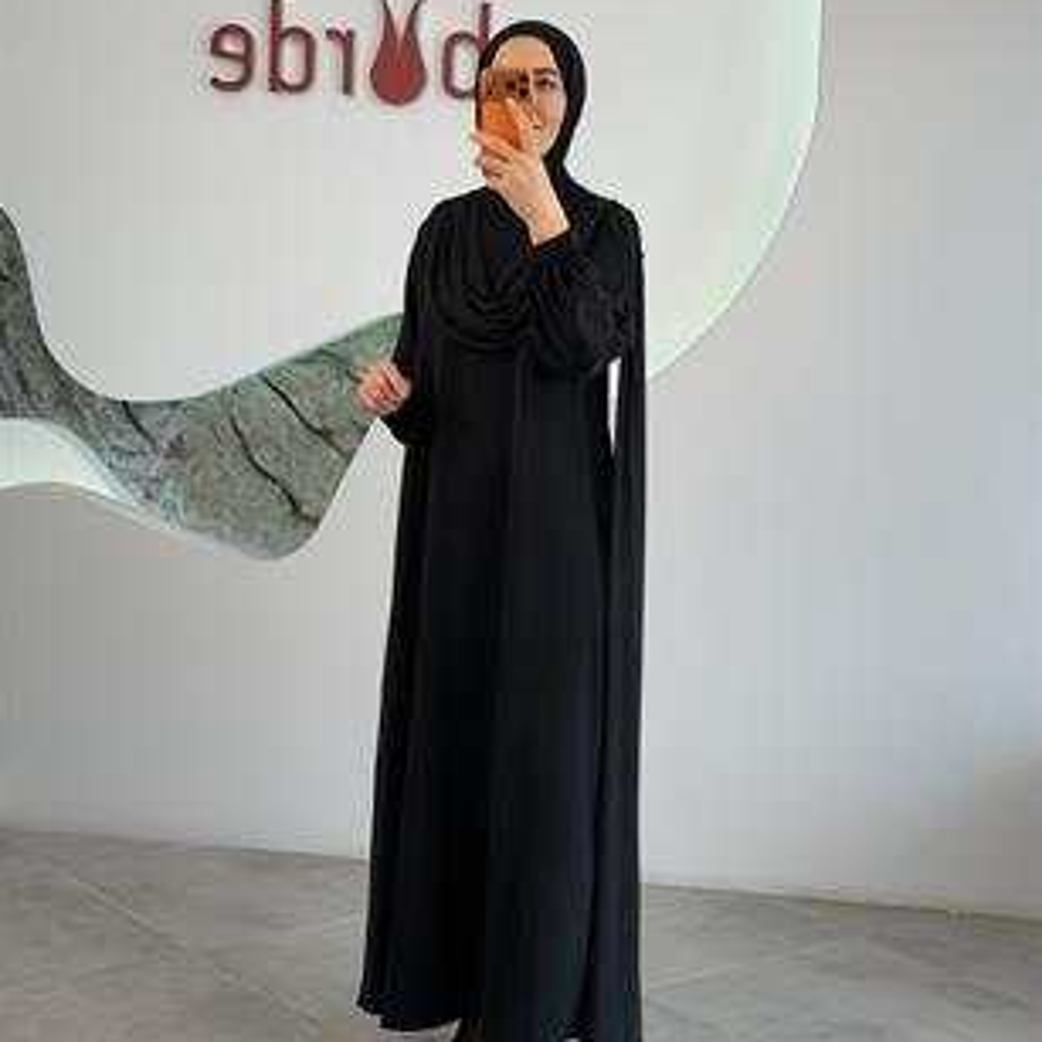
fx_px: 1941
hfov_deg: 30.0
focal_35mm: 57
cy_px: 443
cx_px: 523
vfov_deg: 30.0
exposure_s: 1/212
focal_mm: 6.76
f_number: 1.78
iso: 50
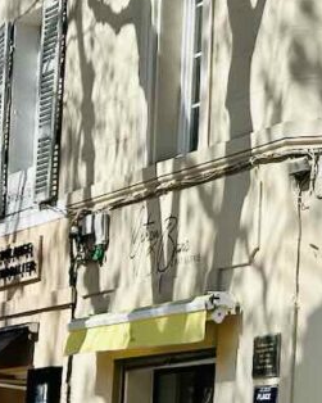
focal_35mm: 153
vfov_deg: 12.6
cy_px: 284
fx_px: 1823
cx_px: 643
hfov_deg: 9.4
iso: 64
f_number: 1.78
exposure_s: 1/4566
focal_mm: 6.86
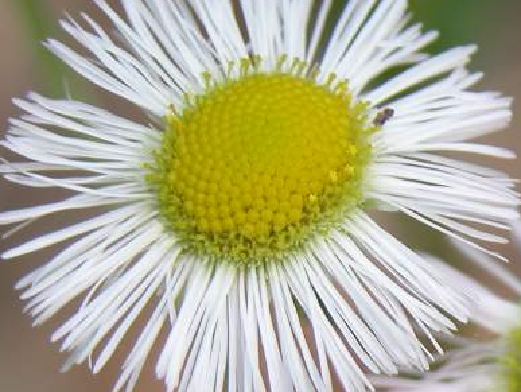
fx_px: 7367
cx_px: 743
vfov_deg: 3.0
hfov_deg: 4.0
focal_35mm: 489
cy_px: 546
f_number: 3.9
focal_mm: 37.7
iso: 100
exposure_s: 1/92.4
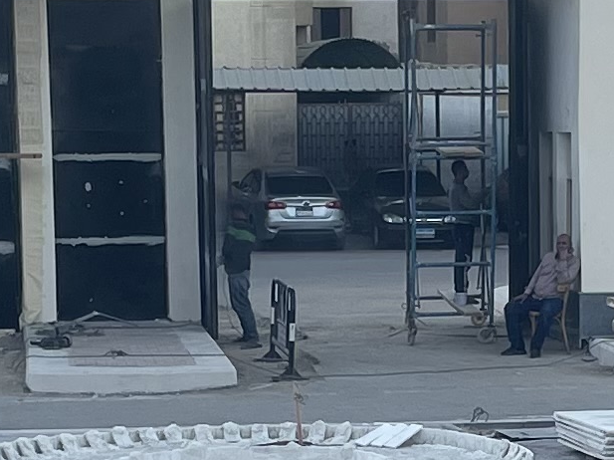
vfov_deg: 8.6
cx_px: 432
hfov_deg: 11.6
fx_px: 3014
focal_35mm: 170
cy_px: 541
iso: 32
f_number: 1.6
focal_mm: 5.1
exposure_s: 1/311
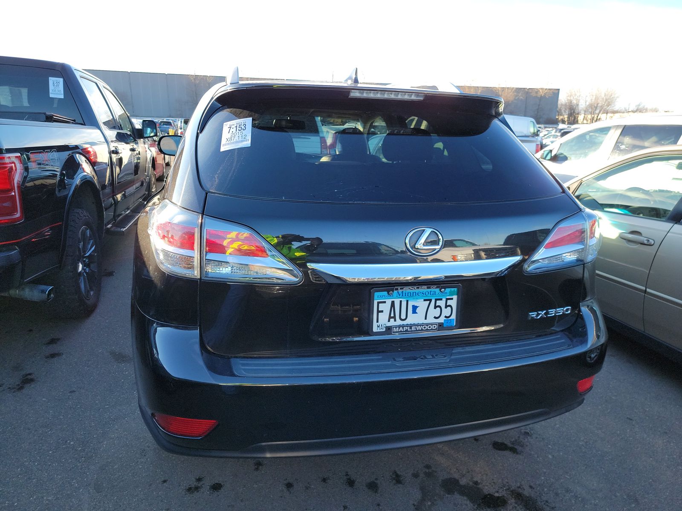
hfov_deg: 71.6
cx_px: 341
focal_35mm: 24
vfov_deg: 56.8
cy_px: 256
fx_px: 473
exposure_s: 1/139
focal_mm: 6.7
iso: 50
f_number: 1.8
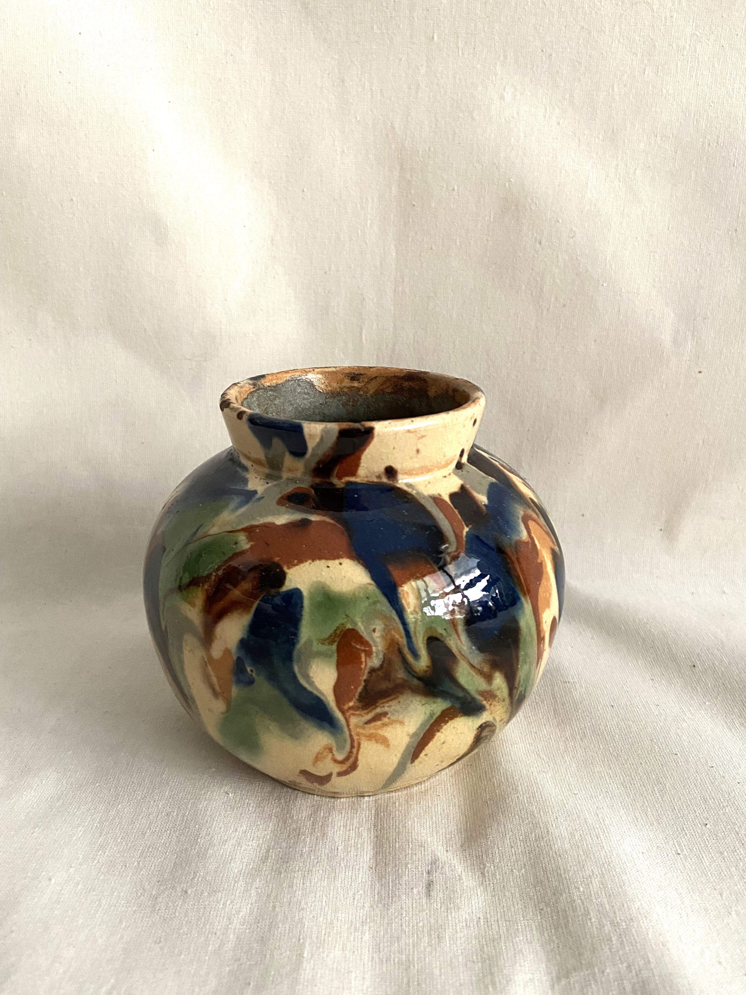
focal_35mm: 26
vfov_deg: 67.3
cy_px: 498
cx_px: 373
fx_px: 747
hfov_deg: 53.1
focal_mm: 4.25
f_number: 1.8
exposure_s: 1/30
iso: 800
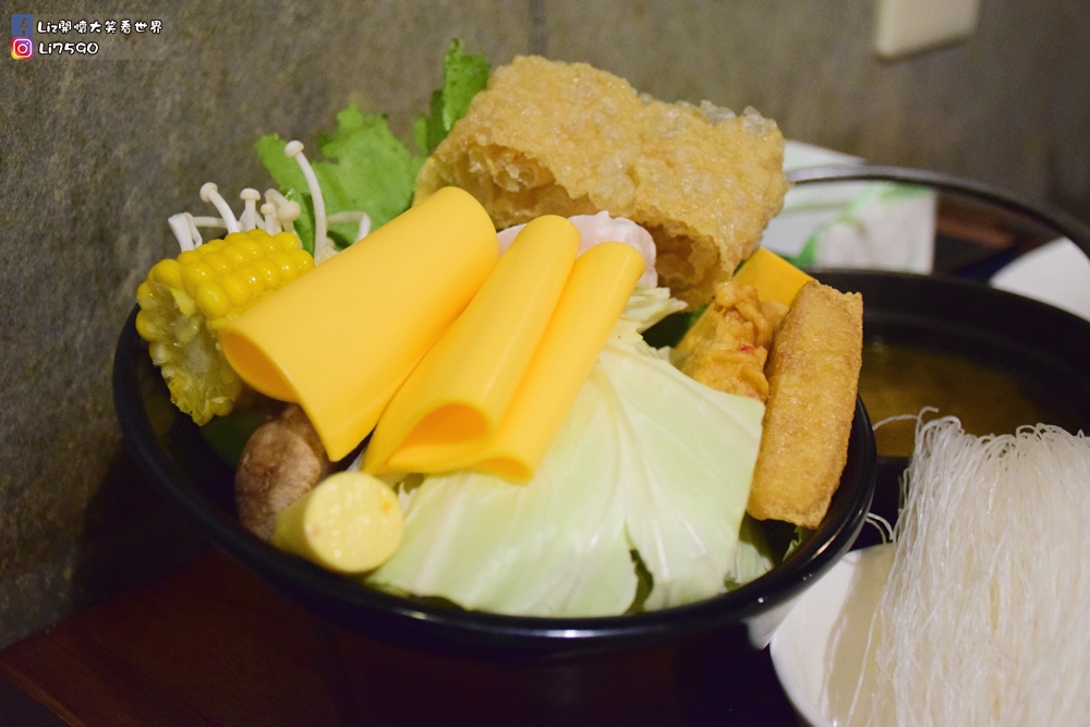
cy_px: 364
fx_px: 1363
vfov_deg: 29.9
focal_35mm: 45
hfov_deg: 43.6
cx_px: 545
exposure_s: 1/100
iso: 6400
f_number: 4
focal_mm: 30
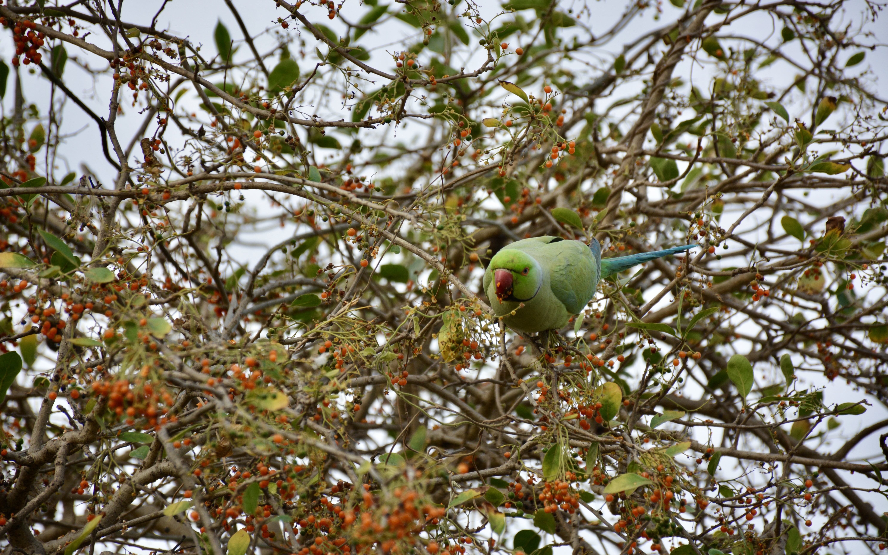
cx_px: 444
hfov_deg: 9.8
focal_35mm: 215
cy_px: 276
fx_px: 5203
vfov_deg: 6.1
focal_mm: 140
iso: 360
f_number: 5.6
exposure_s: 1/500
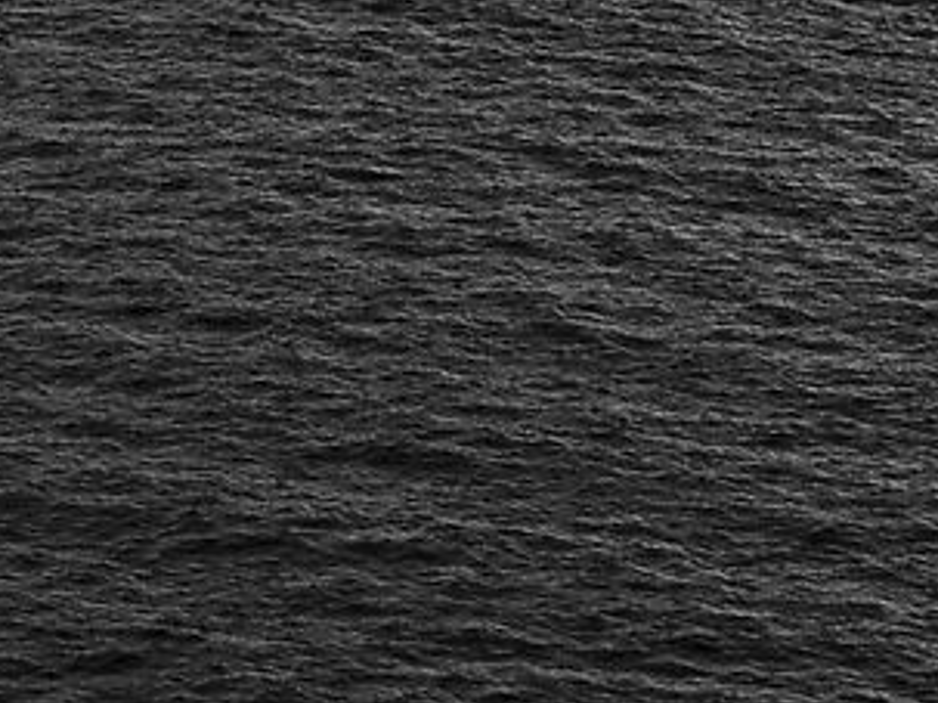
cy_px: -1065
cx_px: -2470
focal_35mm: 267
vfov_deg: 5.4
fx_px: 7232
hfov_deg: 6.4
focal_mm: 35
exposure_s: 1/320
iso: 100
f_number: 16
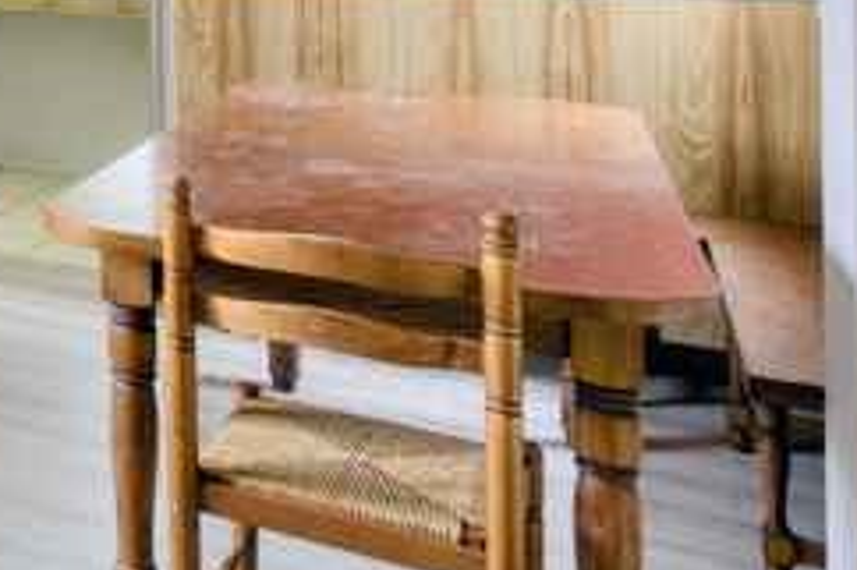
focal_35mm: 53
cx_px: -393
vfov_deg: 23.3
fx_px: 1261
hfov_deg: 27.4
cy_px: -115
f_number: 8
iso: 800
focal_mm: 16
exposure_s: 1/30
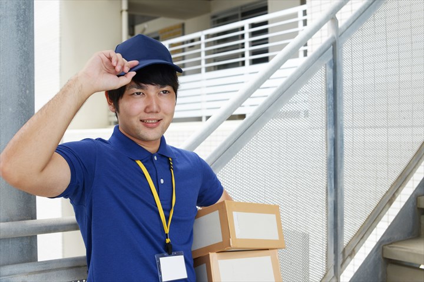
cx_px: 212
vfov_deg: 27.0
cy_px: 141
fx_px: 589
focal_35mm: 50
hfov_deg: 39.6
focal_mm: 50
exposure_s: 1/160
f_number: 6.3
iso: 200
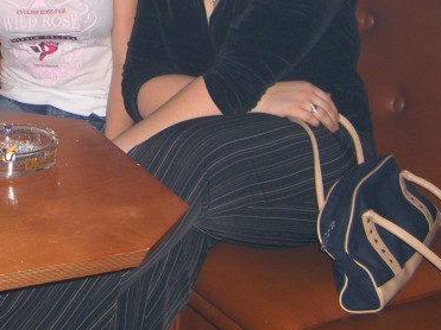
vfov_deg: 17.6
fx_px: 1044
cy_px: 1
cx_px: 64
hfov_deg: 23.4
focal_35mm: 82
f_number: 2.8
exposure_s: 1/60
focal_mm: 7.9
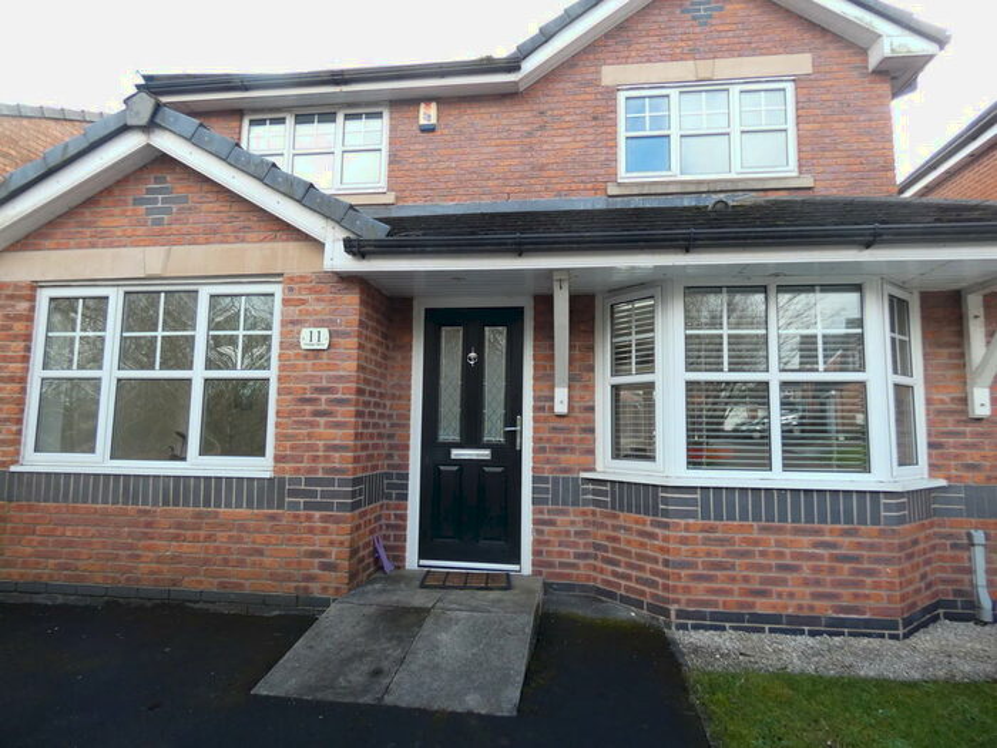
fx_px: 576
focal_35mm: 20
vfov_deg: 66.0
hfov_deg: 81.7
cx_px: 498
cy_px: 374
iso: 80
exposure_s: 1/160
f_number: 2.8
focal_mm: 3.6
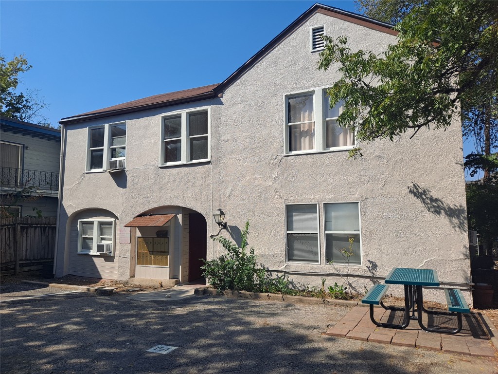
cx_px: 249
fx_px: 360
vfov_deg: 54.9
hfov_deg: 69.4
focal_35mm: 25
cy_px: 187
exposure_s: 1/1159
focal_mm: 4.6
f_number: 2
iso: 32
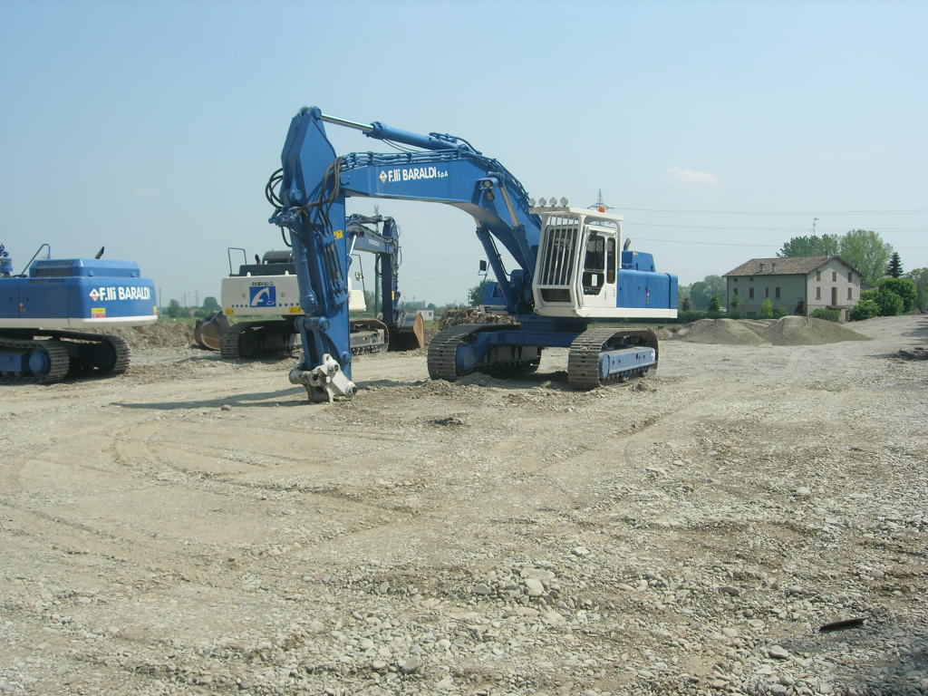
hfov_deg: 49.0
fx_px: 1019
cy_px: 348
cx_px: 464
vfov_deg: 37.7
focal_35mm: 38
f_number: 4.8
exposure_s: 1/658
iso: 64
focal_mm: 7.8
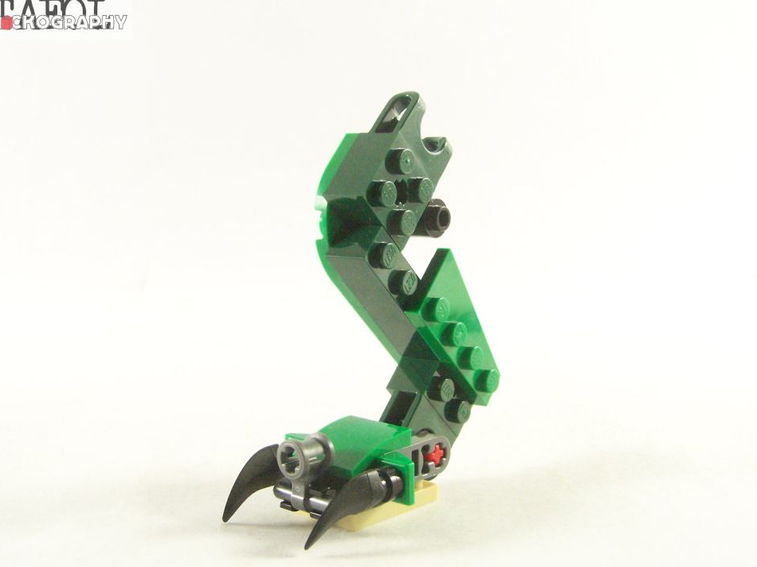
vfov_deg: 26.5
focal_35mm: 55
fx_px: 1202
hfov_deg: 34.9
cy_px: 286
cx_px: 373
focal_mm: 8.5
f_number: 4
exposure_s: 1/60
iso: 400
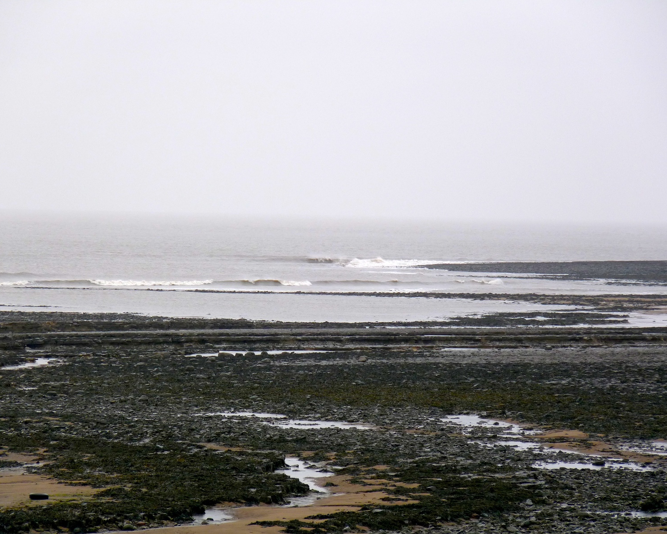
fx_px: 4956
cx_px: 324
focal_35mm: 251
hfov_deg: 7.7
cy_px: 267
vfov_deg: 6.2
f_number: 3.7
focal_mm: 42.6
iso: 100
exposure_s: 1/60
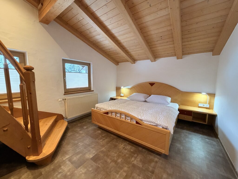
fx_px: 96
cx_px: 119
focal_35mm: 14
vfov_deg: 85.7
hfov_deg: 102.1
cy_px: 90
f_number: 2.2
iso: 320
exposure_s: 1/50
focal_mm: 2.22
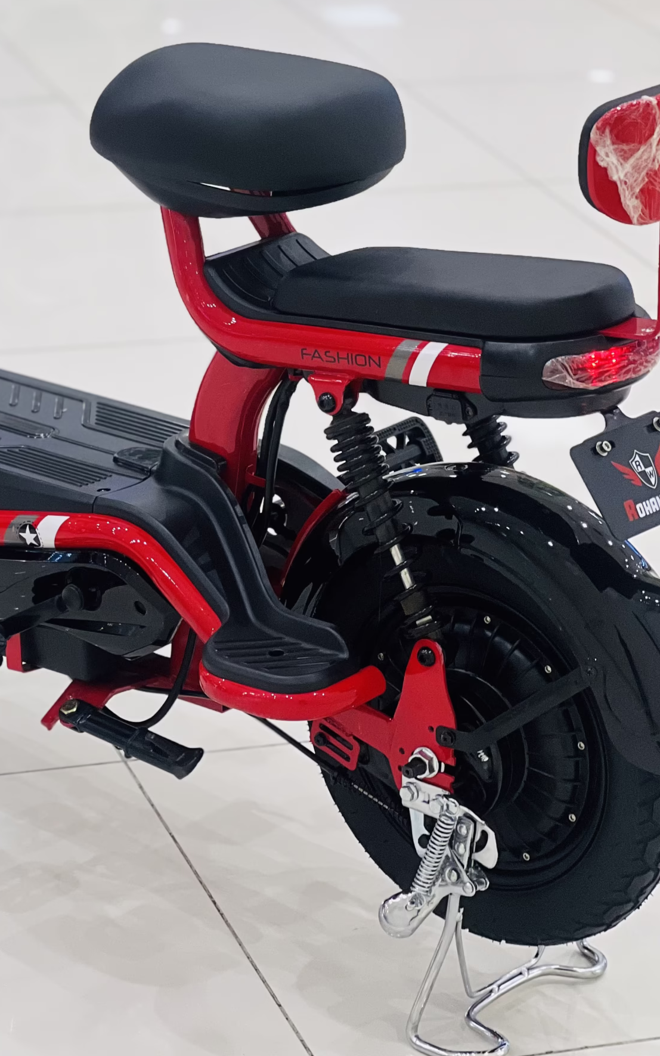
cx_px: 97
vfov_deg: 17.6
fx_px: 3396
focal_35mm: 118
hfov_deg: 11.1
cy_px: 306
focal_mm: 9
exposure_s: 1/33
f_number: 2.8
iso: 125
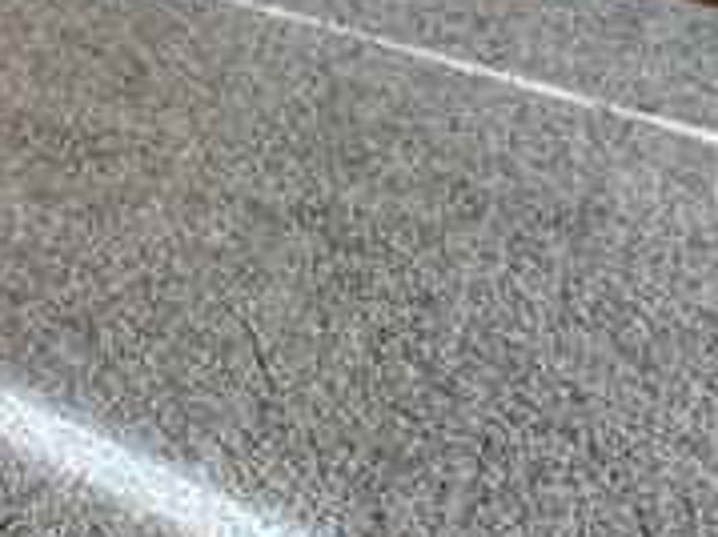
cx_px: -742
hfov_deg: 17.3
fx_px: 1658
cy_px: -565
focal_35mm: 80
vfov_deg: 14.8
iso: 200
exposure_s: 1/60
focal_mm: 2.22
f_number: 2.2
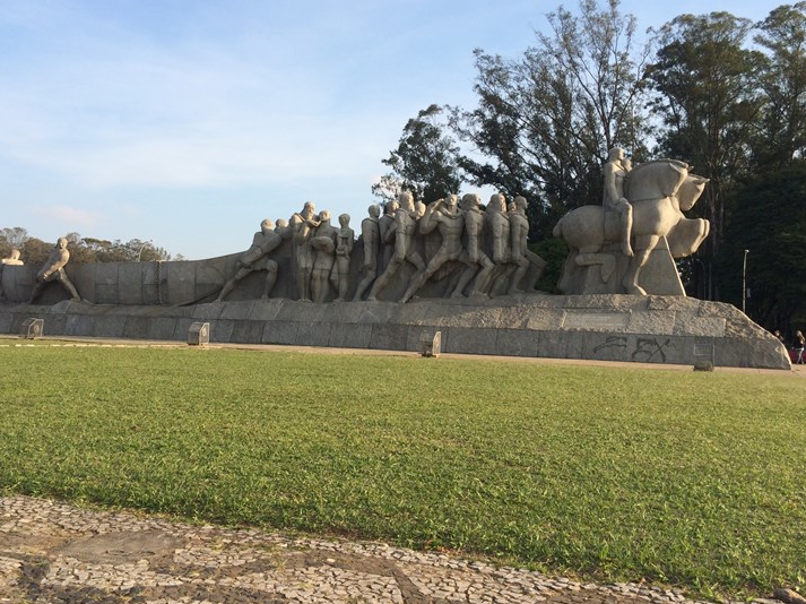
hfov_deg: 52.6
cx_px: 385
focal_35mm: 35
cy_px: 256
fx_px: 815
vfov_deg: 40.6
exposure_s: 1/1053
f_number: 2.2
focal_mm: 4.15
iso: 32
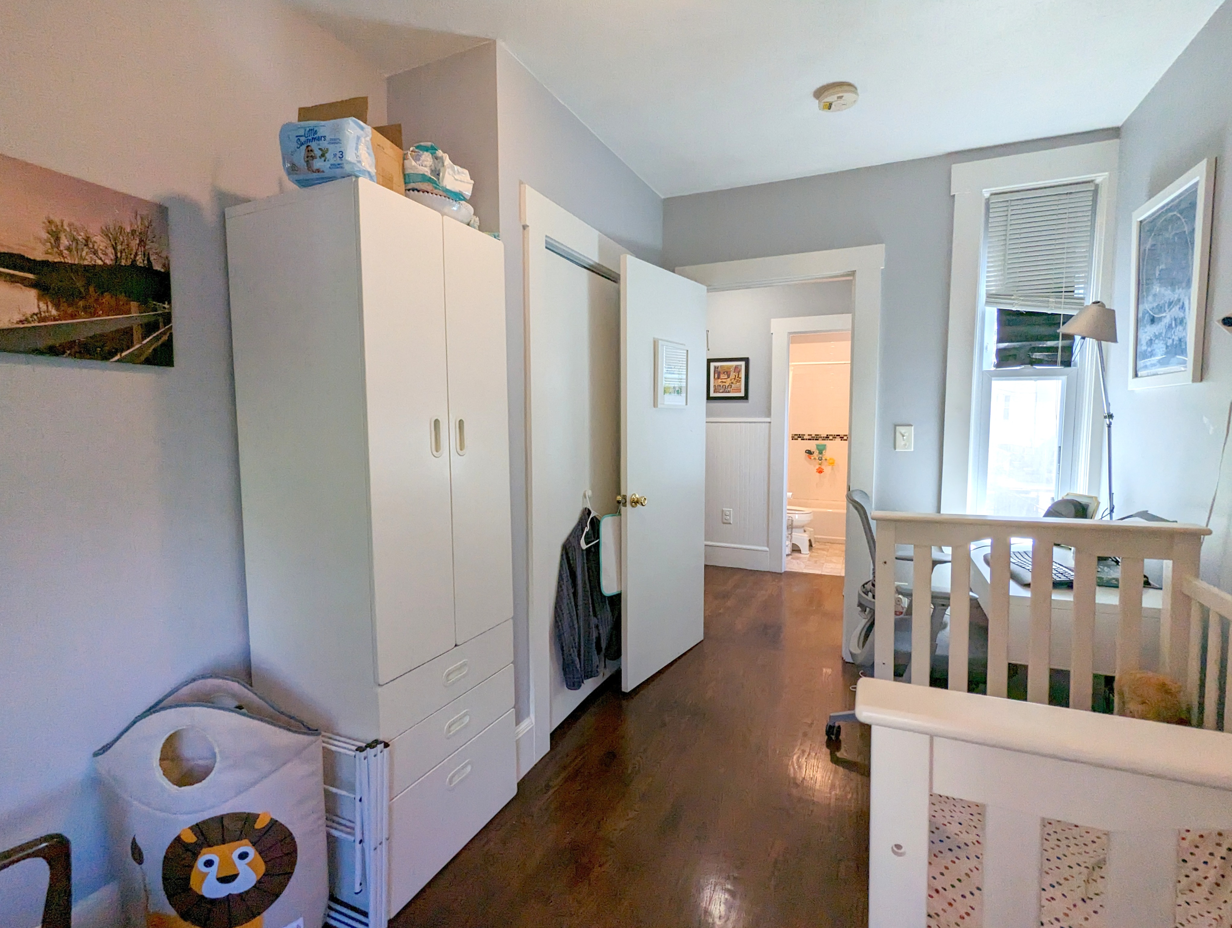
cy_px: 464
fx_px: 570
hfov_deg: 94.4
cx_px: 616
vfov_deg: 78.2
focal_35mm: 16
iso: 71
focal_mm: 2.35
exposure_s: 1/120
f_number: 2.2
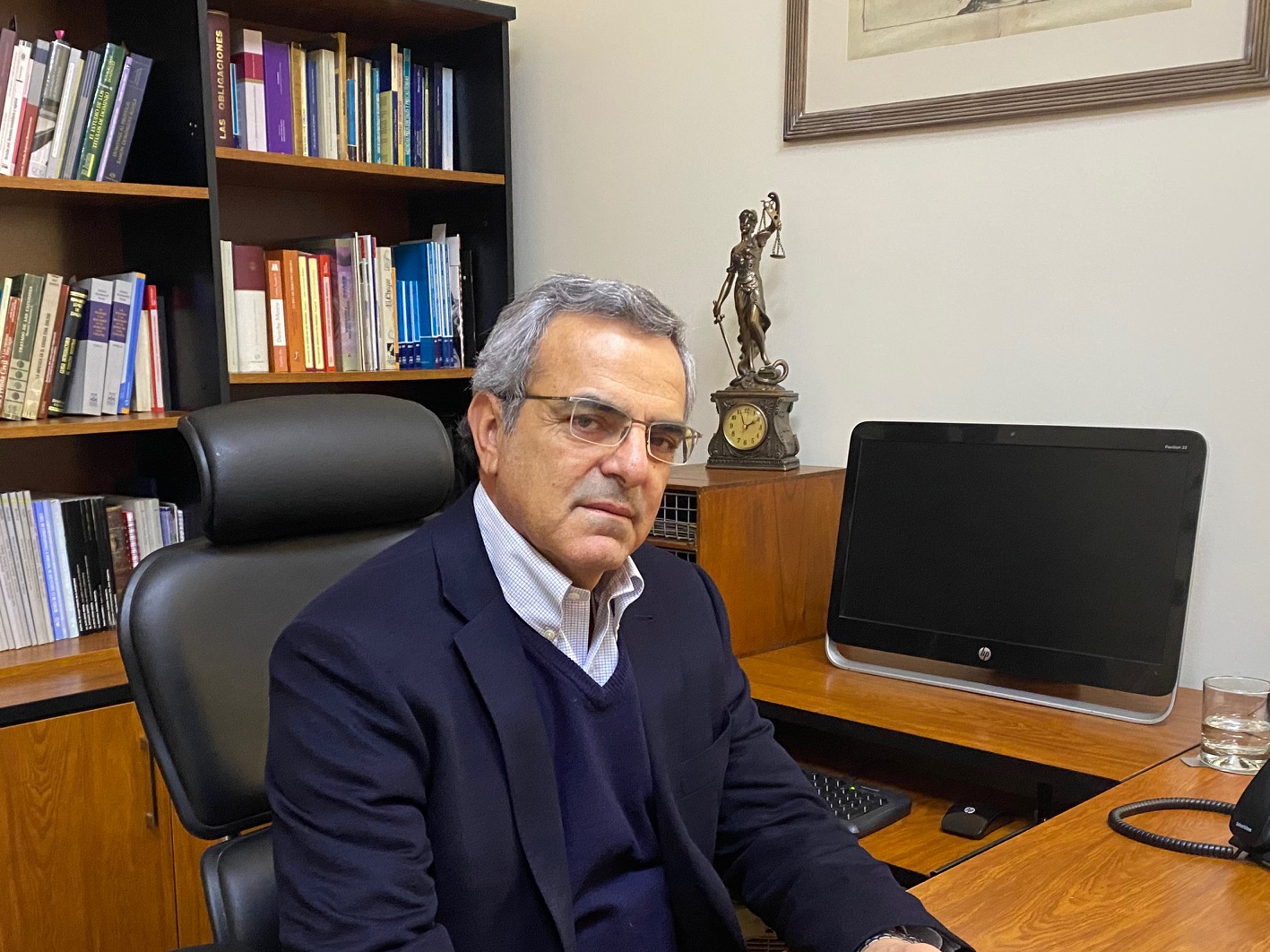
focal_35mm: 37
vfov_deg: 38.4
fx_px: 1357
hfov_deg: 50.0
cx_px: 558
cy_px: 591
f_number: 1.8
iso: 500
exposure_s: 1/47
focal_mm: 4.25
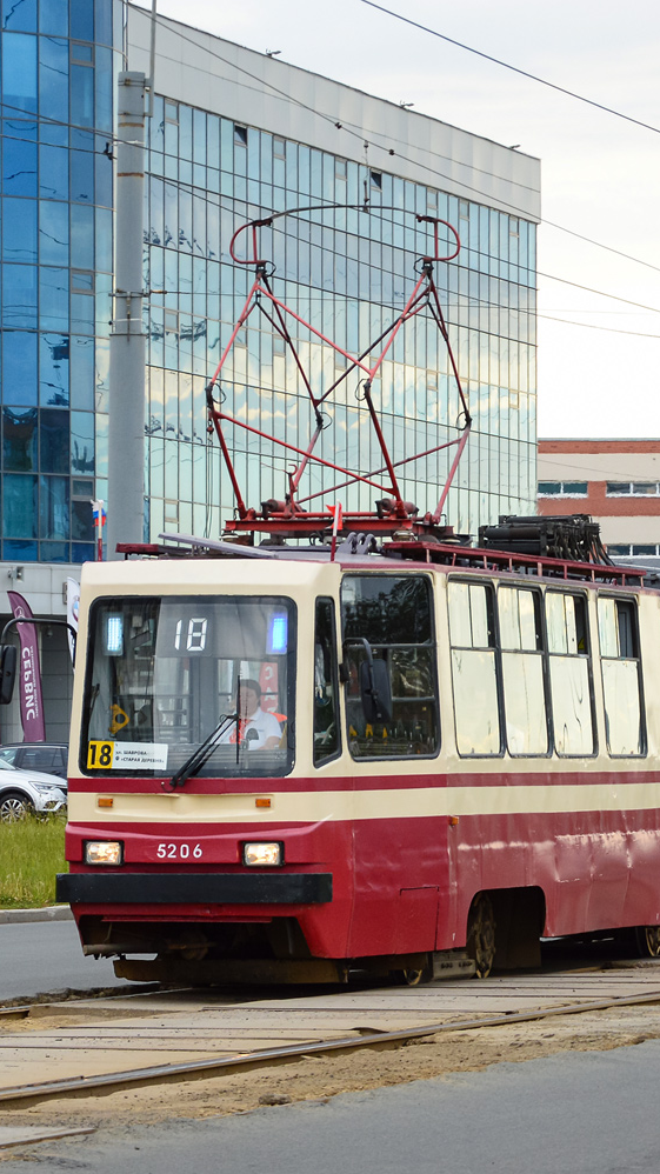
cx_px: 408
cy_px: 587
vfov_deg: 11.4
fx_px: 5883
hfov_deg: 6.4
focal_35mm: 189
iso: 400
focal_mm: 80
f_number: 5.6
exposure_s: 1/400
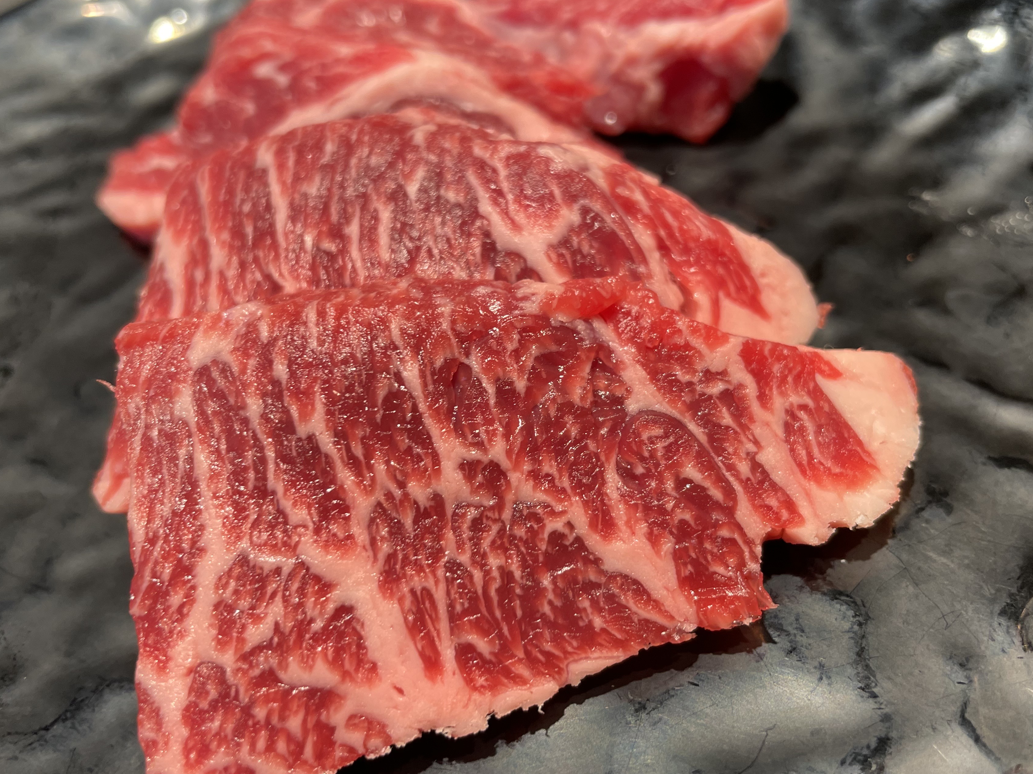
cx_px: 501
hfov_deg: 58.3
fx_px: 925
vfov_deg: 45.4
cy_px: 399
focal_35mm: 31
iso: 64
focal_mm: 4.2
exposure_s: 1/60
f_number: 1.6
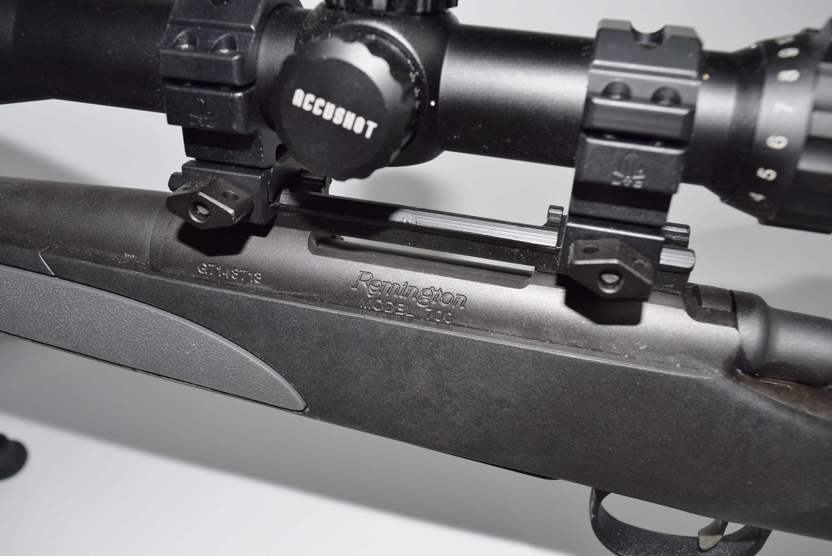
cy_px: 278
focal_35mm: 32
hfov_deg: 59.5
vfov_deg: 41.8
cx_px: 416
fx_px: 729
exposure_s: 1/60
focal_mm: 21
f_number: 8
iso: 100
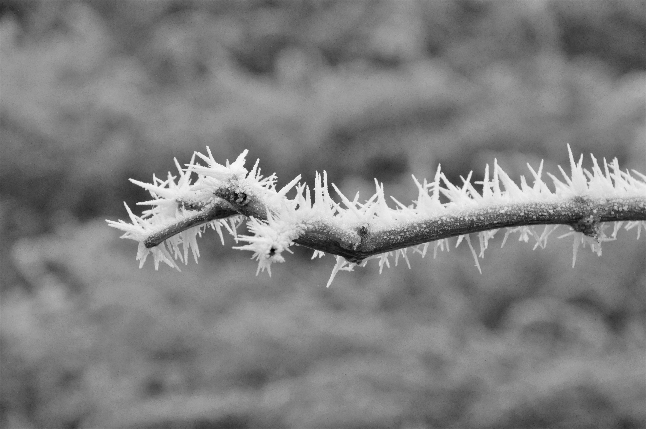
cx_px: 323
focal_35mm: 202
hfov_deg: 10.2
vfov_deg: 6.8
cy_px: 214
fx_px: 3629
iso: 3200
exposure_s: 1/1600
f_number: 10
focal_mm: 135
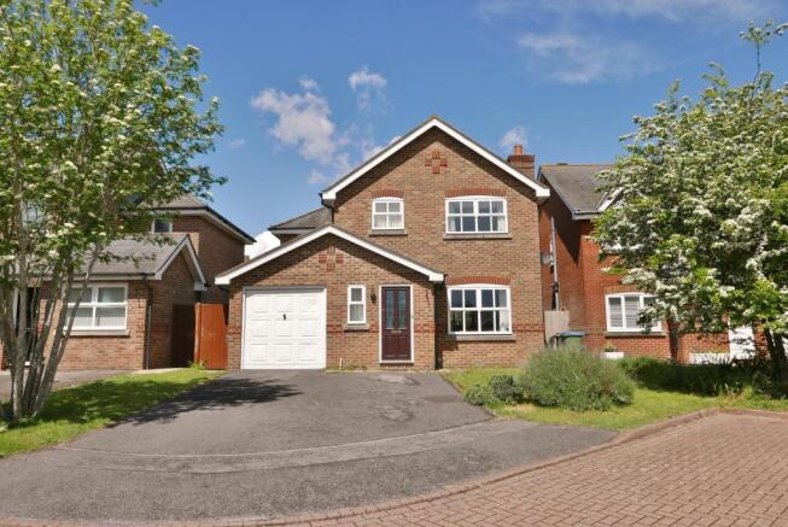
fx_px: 526
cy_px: 264
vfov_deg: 53.3
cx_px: 394
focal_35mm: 24
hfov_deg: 73.7
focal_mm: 10.9
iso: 200
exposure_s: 1/2500
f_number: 4
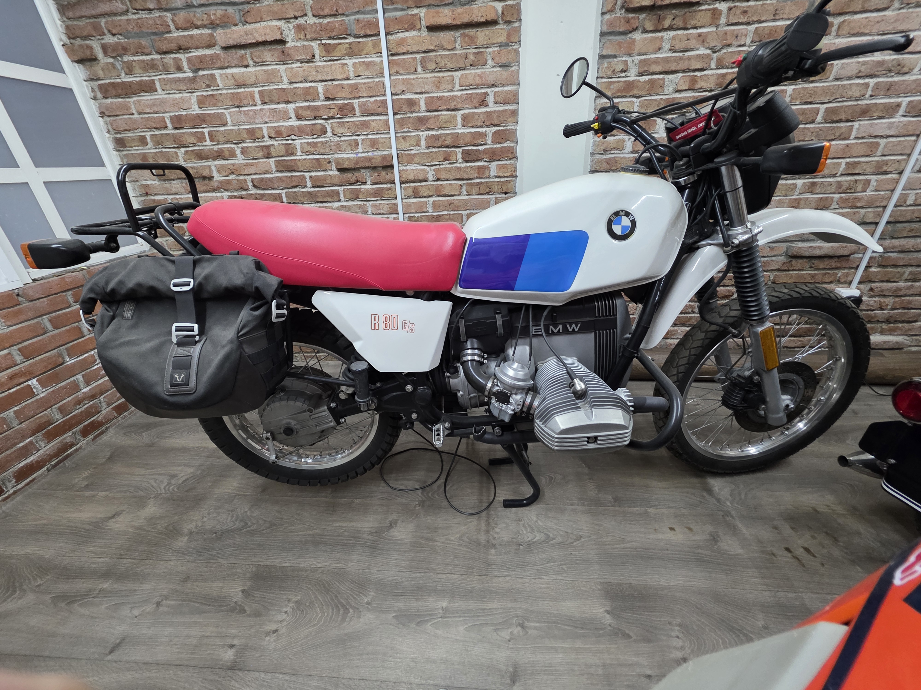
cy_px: 345
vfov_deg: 89.9
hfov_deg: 106.2
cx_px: 460
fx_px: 346
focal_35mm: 13
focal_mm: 2.2
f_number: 1.9
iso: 400
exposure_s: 1/60
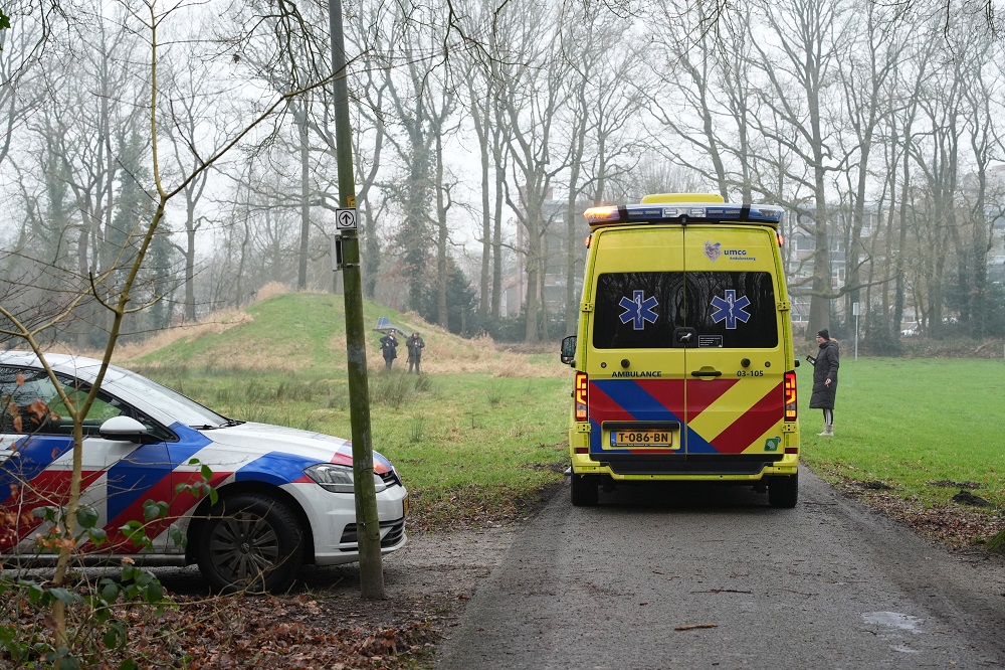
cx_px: 502
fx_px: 1953
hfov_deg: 28.9
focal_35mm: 70
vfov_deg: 19.4
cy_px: 335
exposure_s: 1/160
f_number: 6.3
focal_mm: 70
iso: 1600
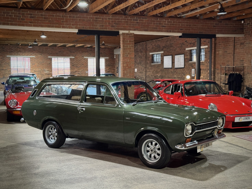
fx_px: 349
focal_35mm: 48
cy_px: 94
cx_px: 126
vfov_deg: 30.3
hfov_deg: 39.7
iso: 250
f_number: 1.78
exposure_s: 1/33
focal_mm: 6.76
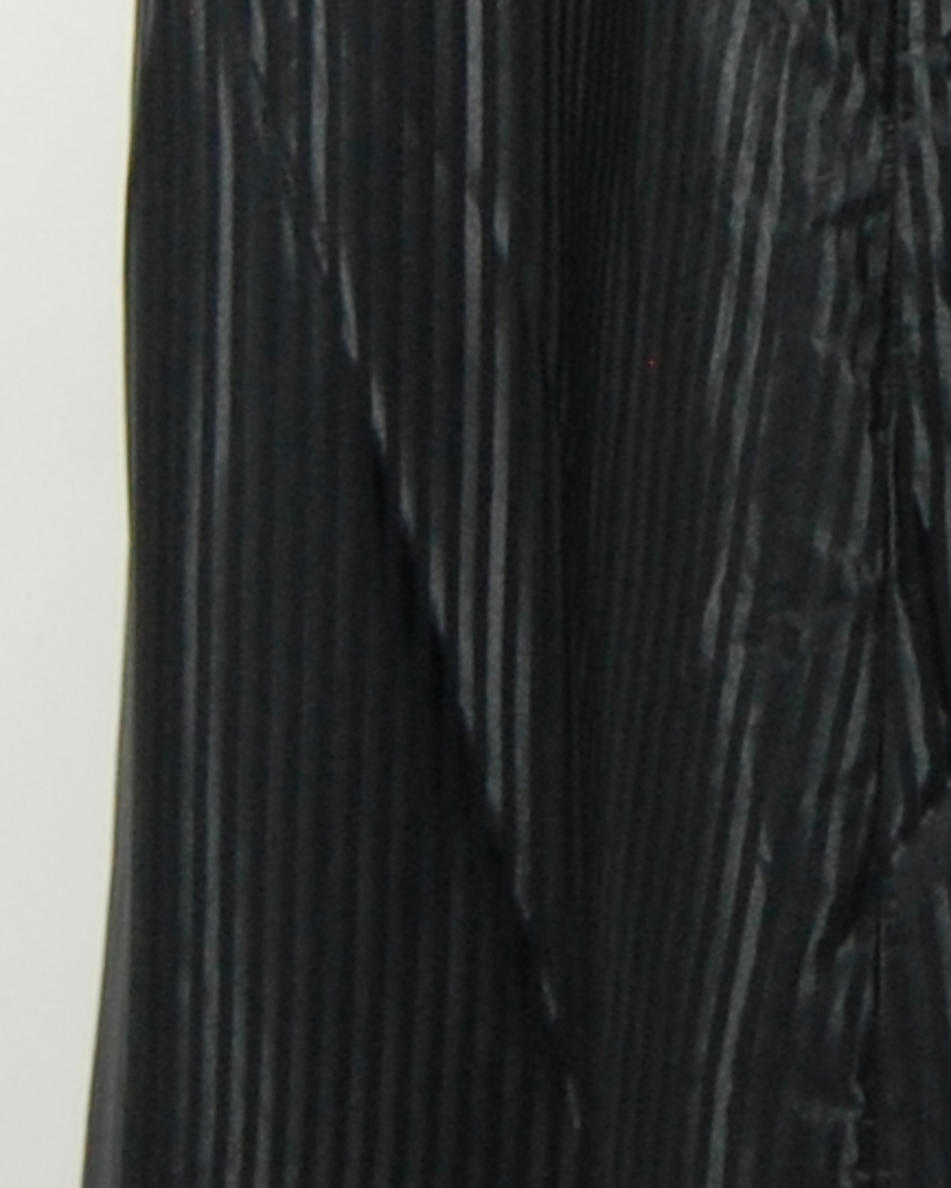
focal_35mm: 156
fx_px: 5485
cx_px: 1006
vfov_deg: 11.4
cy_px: -967
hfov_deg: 9.8
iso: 450
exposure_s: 1/30
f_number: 3.8
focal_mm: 20
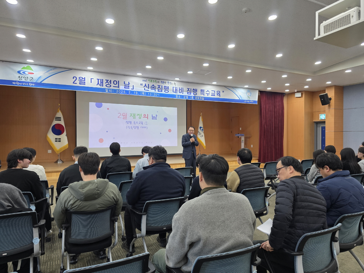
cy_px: 136
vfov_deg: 58.9
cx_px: 182
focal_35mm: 23
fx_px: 242
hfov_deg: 73.9
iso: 250
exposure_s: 1/120
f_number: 1.7
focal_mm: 6.3
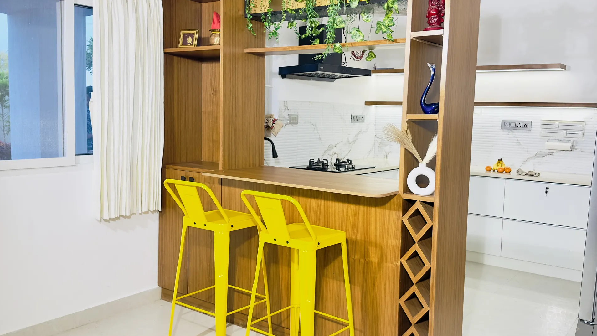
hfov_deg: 58.0
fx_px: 538
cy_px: 165
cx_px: 299
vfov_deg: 34.7
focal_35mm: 34
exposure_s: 1/100
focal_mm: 6.86
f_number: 1.78
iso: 64
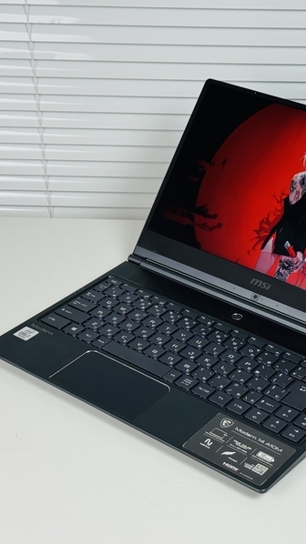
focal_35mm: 70
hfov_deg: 17.2
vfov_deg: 30.2
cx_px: 200
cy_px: 272
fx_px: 1011
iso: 50
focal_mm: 6.76
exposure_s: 1/121
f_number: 1.78
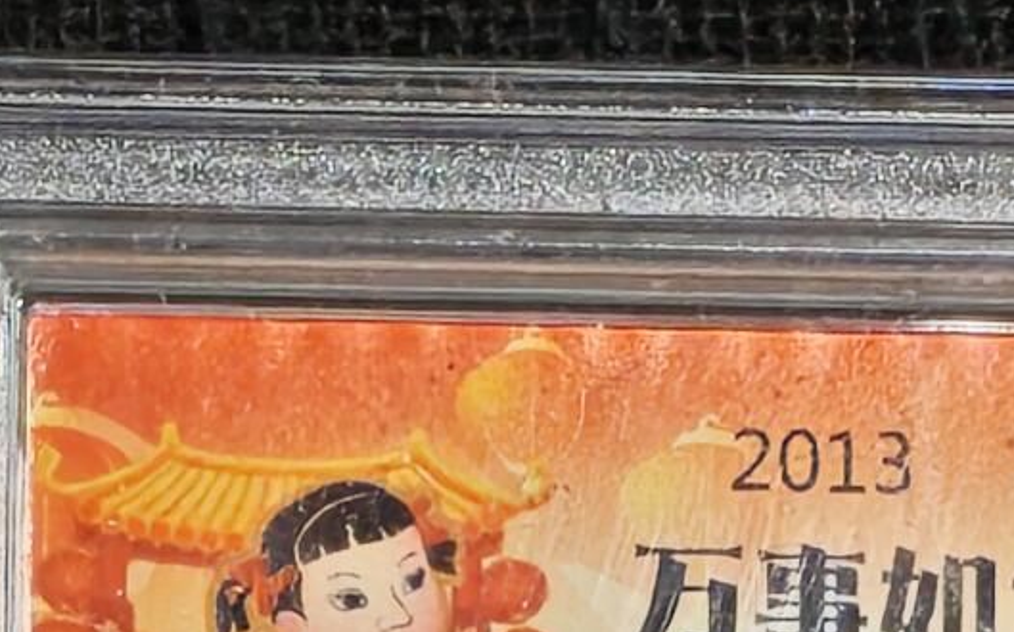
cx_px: 820
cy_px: 1706
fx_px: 11960
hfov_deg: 4.9
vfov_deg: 3.0
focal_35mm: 433
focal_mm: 4.94
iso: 50
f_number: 1.5
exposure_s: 1/1320
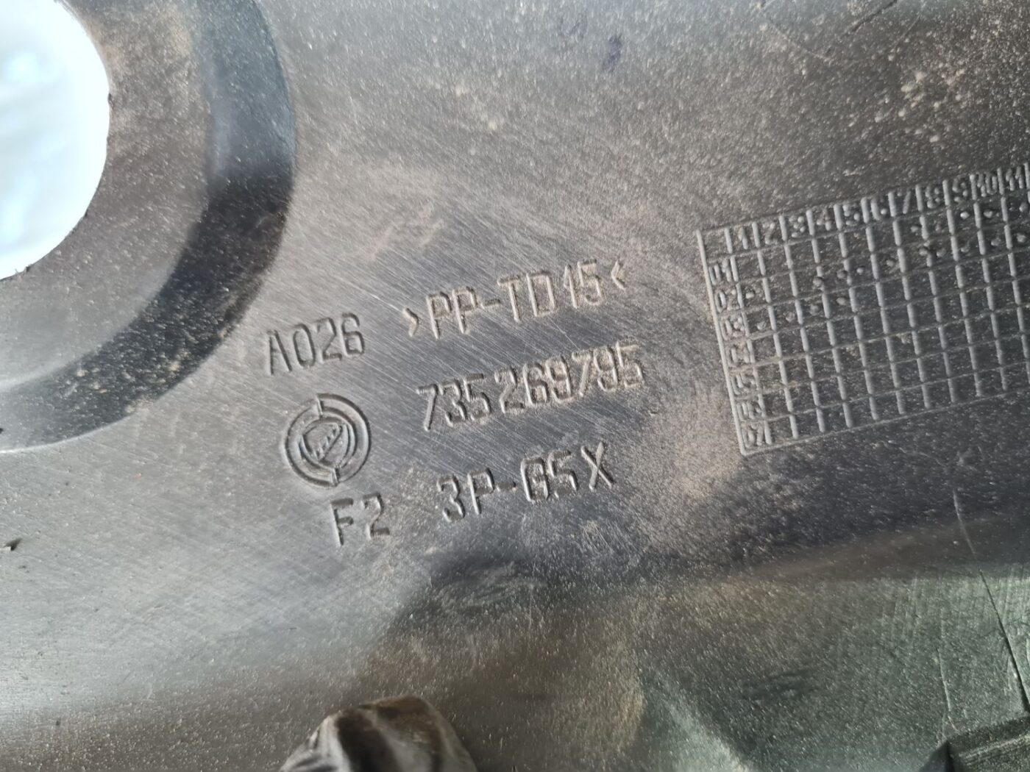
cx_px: 515
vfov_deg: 53.1
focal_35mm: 26
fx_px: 774
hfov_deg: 67.3
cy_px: 386
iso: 500
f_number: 1.8
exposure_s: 1/50
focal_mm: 5.4
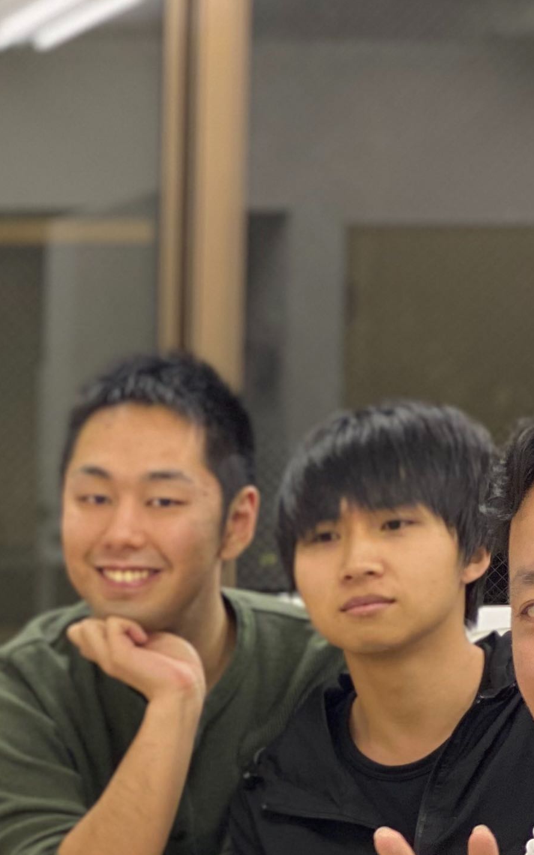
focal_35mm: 156
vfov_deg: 13.2
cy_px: 886
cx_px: -290
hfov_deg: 8.2
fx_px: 3634
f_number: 2
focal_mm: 6
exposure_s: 1/33
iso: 125
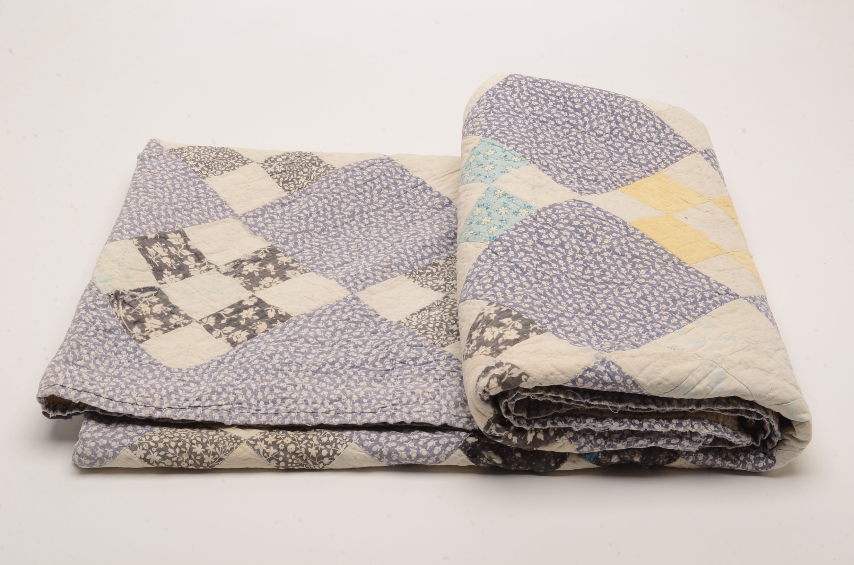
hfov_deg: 33.5
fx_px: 1420
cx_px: 427
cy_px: 282
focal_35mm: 60
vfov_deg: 22.5
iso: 100
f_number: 29
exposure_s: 1/160
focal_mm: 40
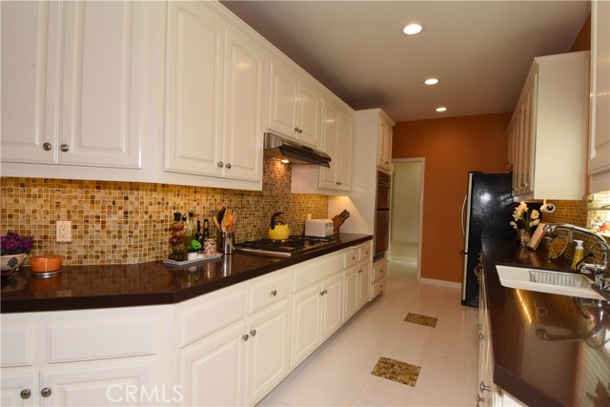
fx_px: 305
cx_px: 305
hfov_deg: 90.0
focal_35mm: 18
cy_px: 204
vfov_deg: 67.4
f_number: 14
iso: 400
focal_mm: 12
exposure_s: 1/8
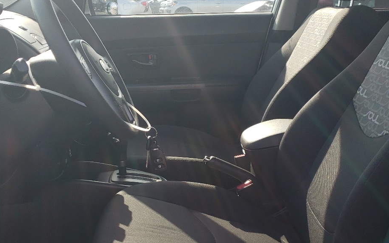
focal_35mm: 48
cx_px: 207
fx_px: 509
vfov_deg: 26.8
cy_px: 155
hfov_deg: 41.8
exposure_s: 1/1111
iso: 50
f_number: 1.5
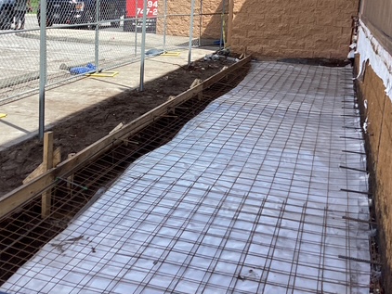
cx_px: 160
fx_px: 533
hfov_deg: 40.3
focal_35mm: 47
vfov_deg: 30.6
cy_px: 88
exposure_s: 1/806
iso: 25
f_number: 2.4
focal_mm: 3.3
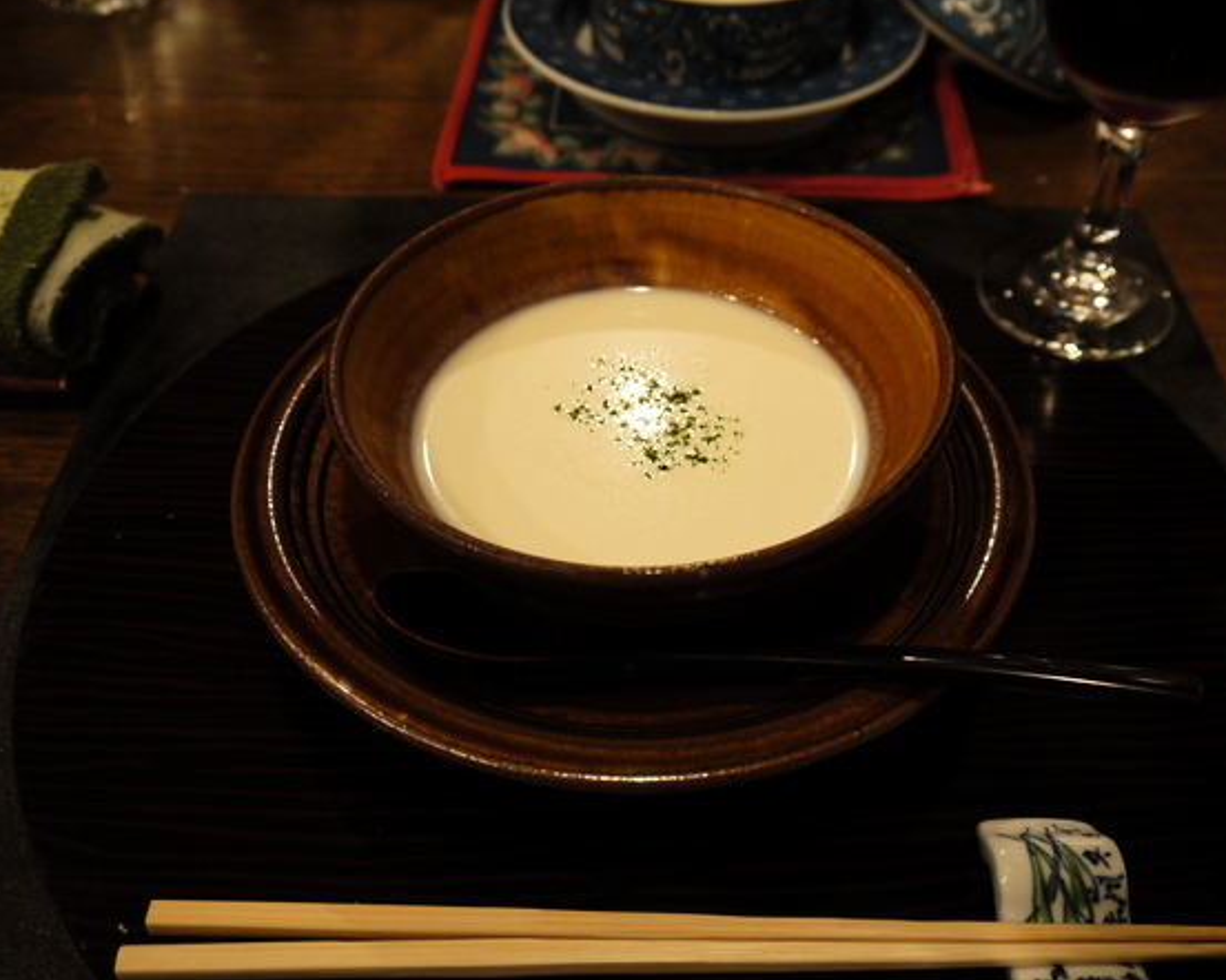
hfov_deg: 50.3
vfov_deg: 41.1
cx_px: 647
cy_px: 488
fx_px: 1306
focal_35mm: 36
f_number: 4
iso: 400
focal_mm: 17
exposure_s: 1/13
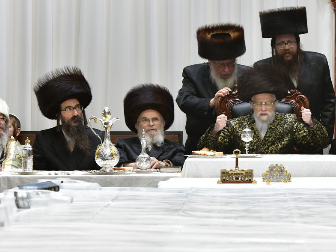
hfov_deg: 8.9
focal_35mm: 223
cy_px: 84
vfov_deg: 6.7
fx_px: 2164
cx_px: 263
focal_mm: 130
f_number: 5.6
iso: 1250
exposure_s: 1/100
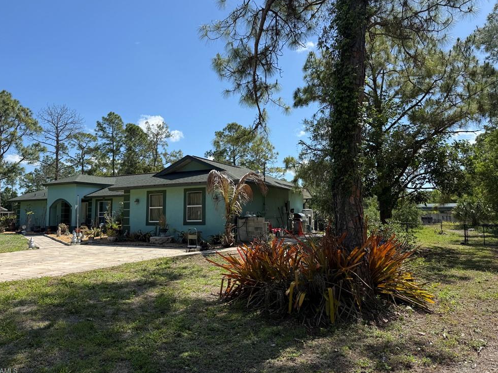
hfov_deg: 69.4
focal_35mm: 25
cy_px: 182
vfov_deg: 54.9
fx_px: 360
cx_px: 240
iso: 80
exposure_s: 1/3584
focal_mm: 6.76
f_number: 1.78
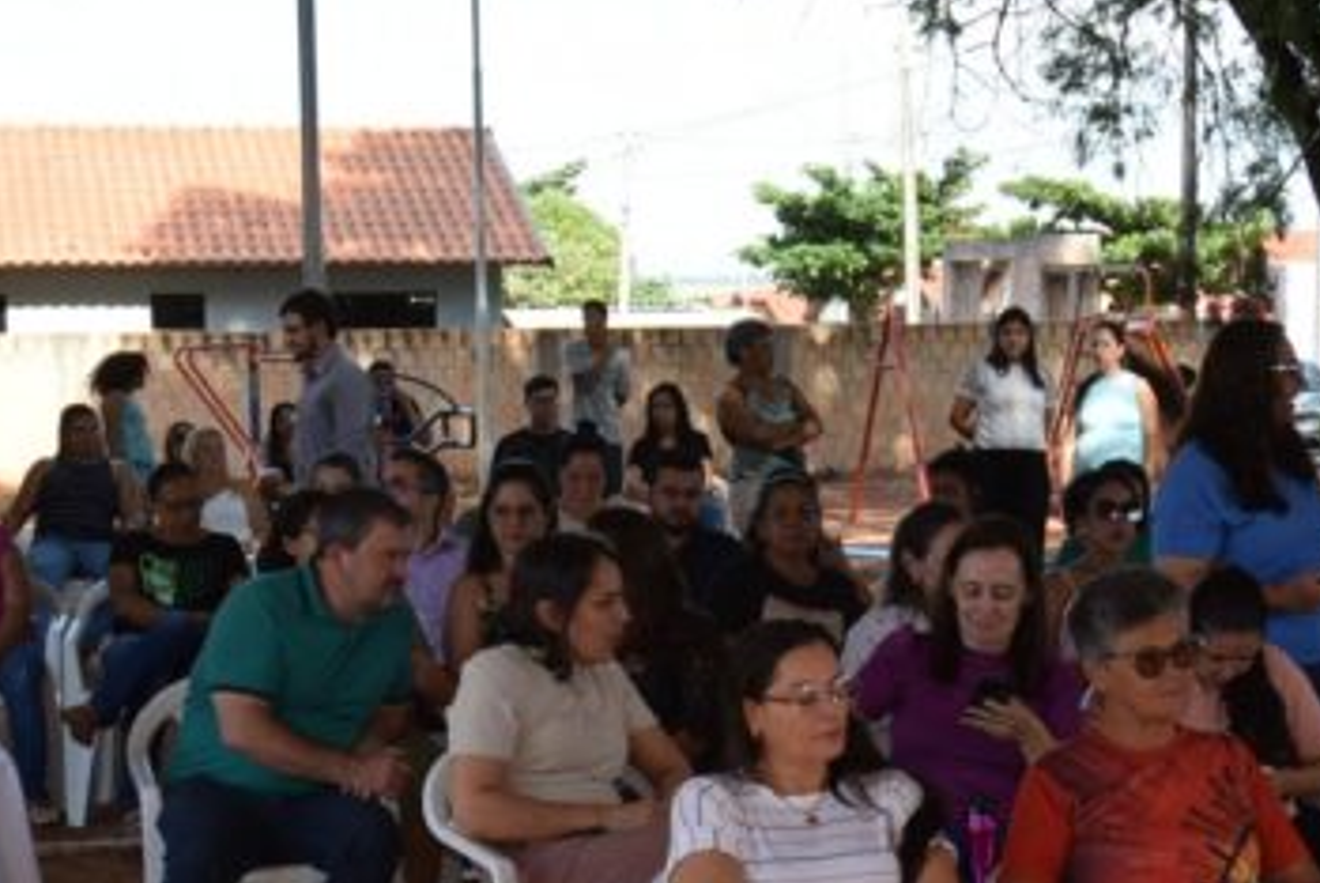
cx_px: 773
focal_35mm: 79
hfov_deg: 25.6
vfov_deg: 17.1
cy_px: 730
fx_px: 2899
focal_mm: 18
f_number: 5.6
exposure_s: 1/125
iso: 100
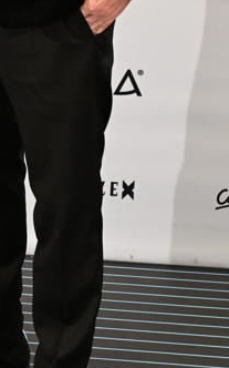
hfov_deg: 10.2
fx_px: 1240
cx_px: -133
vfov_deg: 16.4
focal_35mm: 124
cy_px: -22
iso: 3200
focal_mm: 39
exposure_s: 1/160
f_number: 5
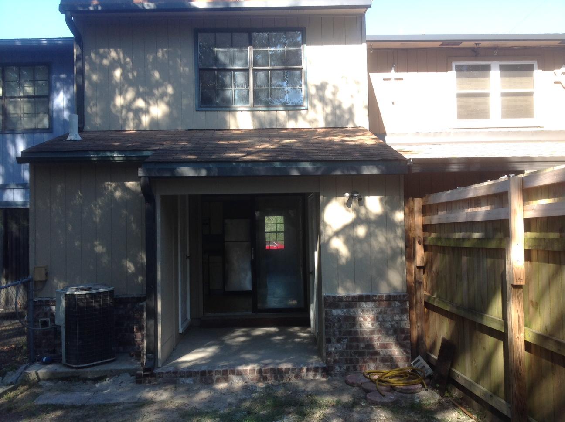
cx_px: 282
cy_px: 211
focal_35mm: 35
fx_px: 570
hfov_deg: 52.7
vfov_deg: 40.6
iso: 50
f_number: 2.4
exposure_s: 1/293
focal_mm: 4.28
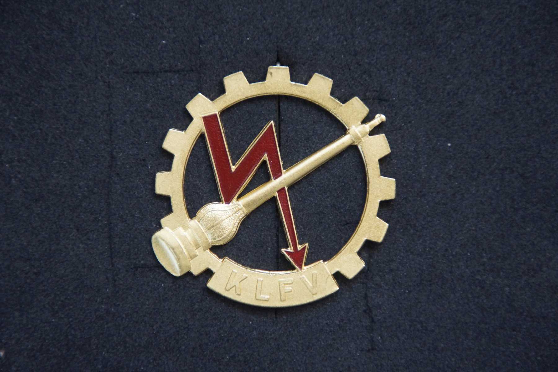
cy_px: 186
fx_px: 4650
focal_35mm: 300
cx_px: 279
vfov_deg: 4.6
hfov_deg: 6.9
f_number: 6.3
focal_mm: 200
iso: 1600
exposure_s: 1/60
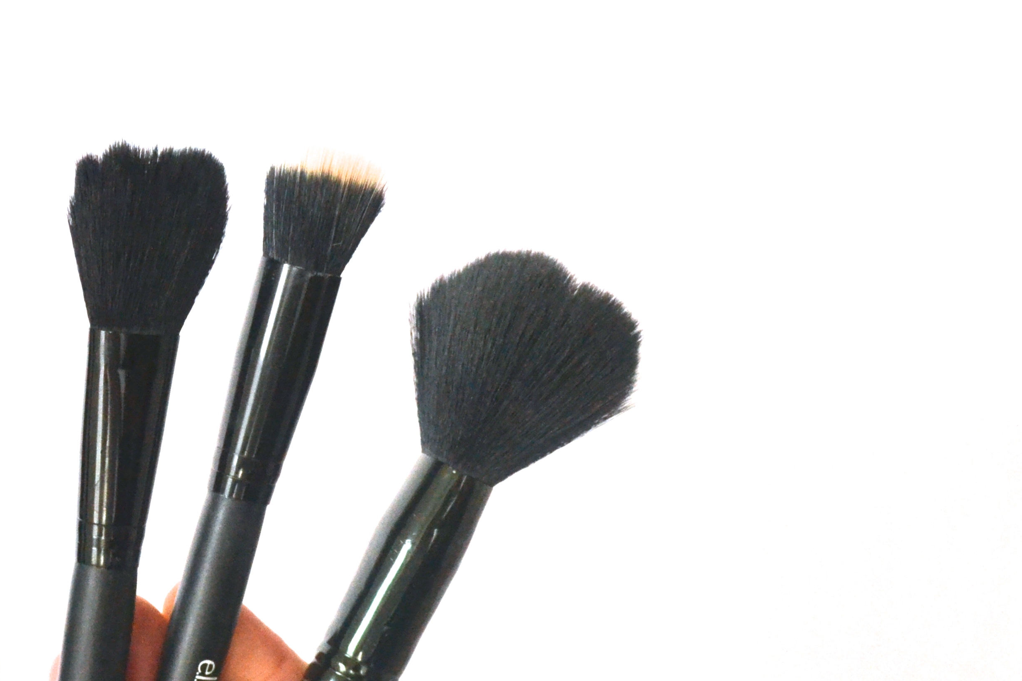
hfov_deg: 26.9
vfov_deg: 18.5
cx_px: 144
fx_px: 2072
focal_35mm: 73
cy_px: 532
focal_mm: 26
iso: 1600
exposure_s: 1/125
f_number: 5.6
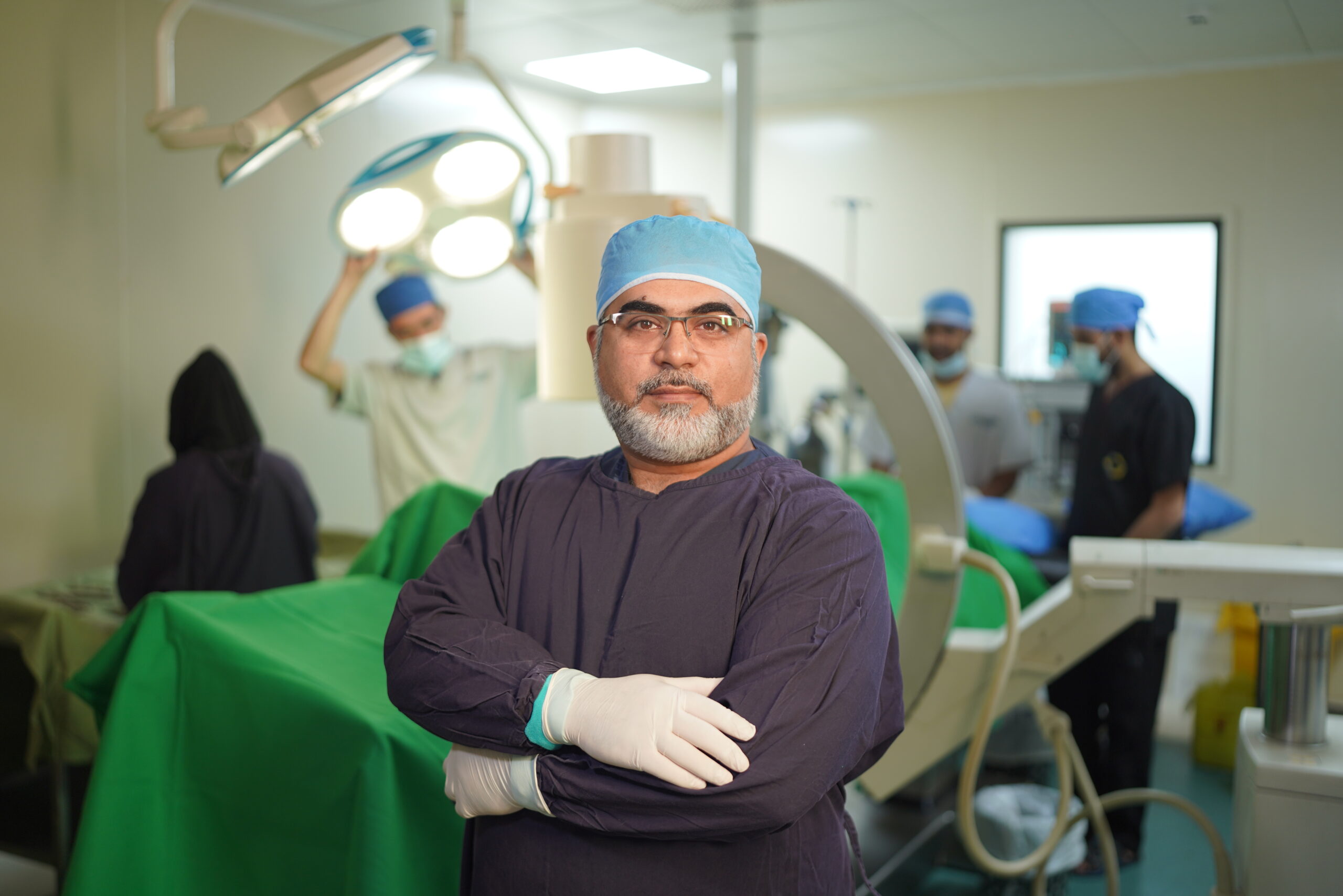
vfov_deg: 37.9
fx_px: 1306
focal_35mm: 35
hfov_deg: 54.4
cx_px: 672
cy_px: 448
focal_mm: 35
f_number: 1.4
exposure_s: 1/100
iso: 200
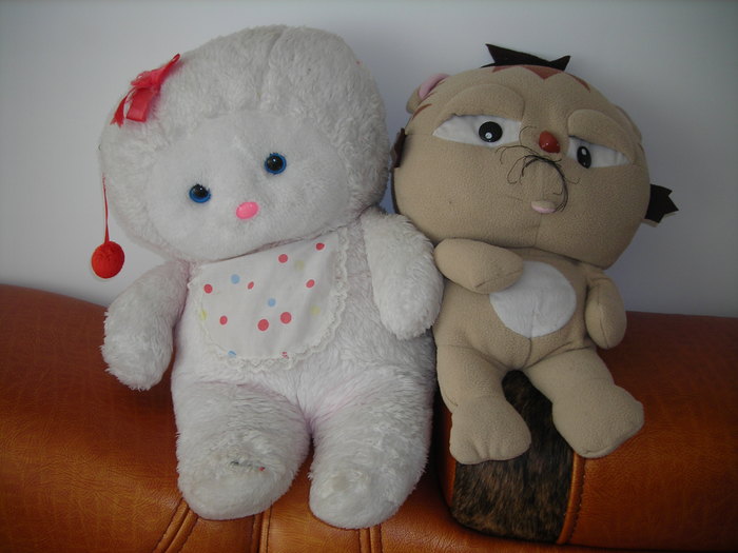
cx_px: 369
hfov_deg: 49.0
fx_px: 810
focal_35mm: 38
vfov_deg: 37.7
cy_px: 276
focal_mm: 6.3
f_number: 3.2
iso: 50
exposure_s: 1/30
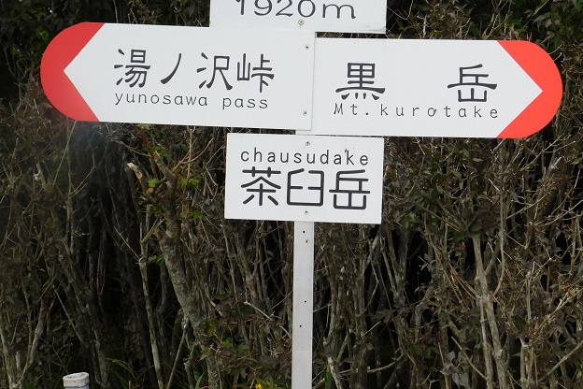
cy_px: 116
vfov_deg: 22.5
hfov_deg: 33.4
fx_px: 972
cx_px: 277
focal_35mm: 60
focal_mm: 8
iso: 125
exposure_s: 1/800
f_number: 3.7
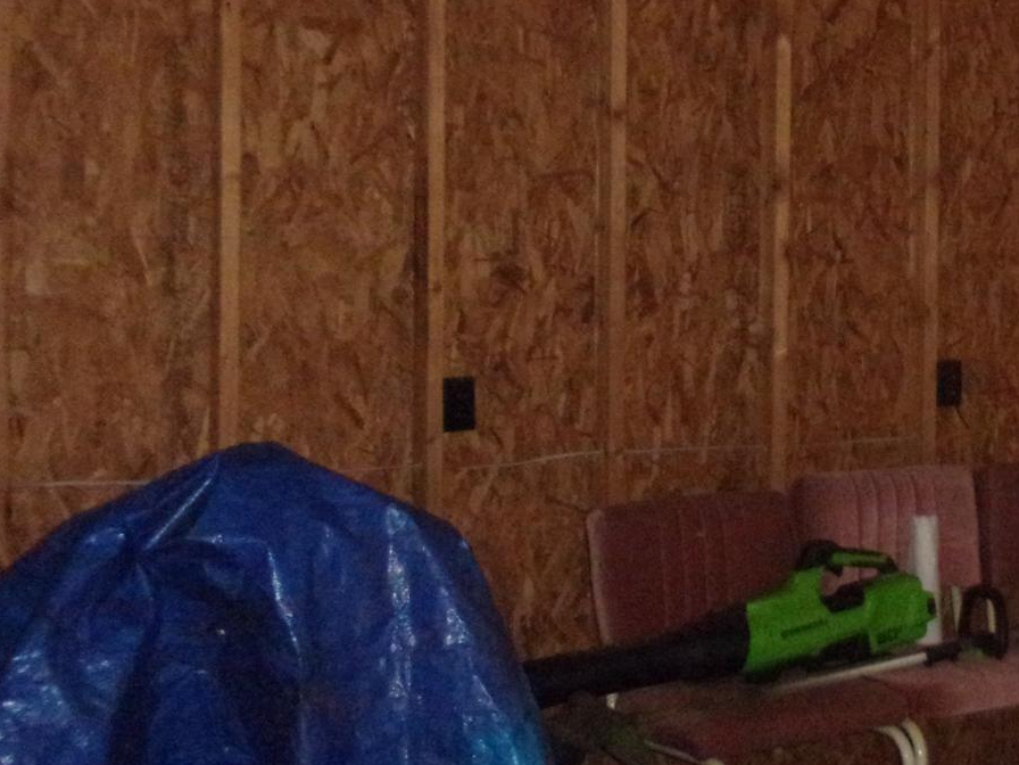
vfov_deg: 22.8
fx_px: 1884
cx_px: 1044
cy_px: 253
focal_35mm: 64
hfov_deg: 28.2
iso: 800
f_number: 3.9
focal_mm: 5.1
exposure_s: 1/34
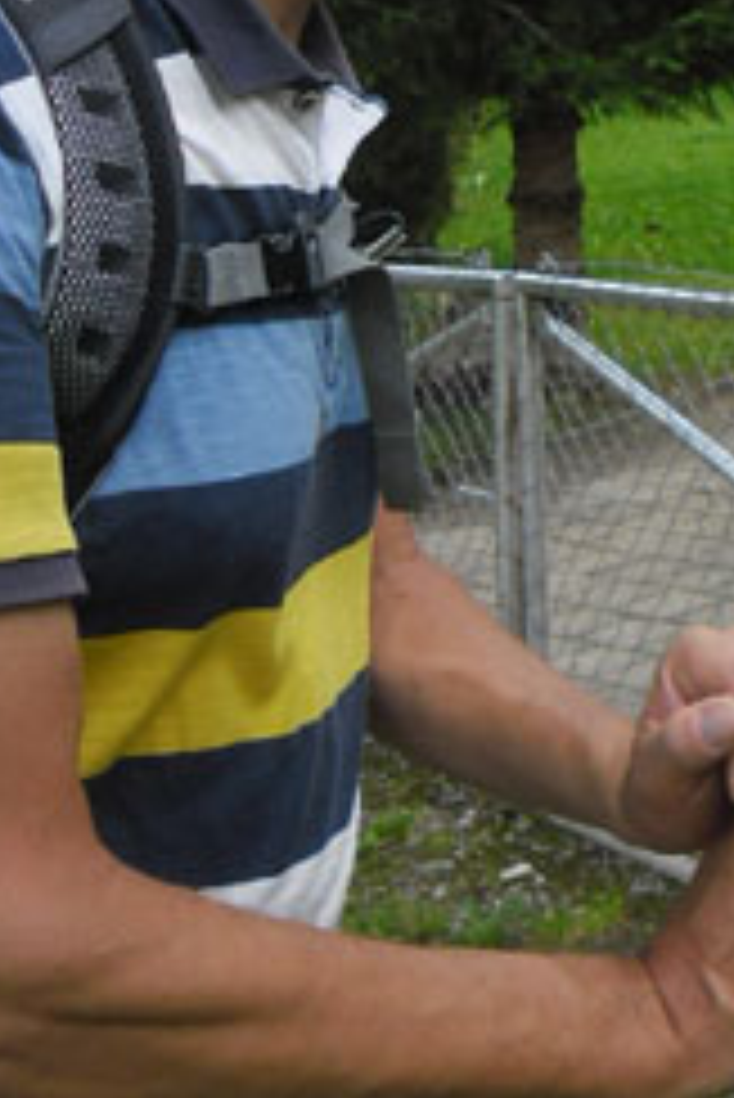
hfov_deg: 18.2
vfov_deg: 28.0
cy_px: 76
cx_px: 995
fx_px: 2107
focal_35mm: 69
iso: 80
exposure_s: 1/224
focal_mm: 4.9
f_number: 3.5
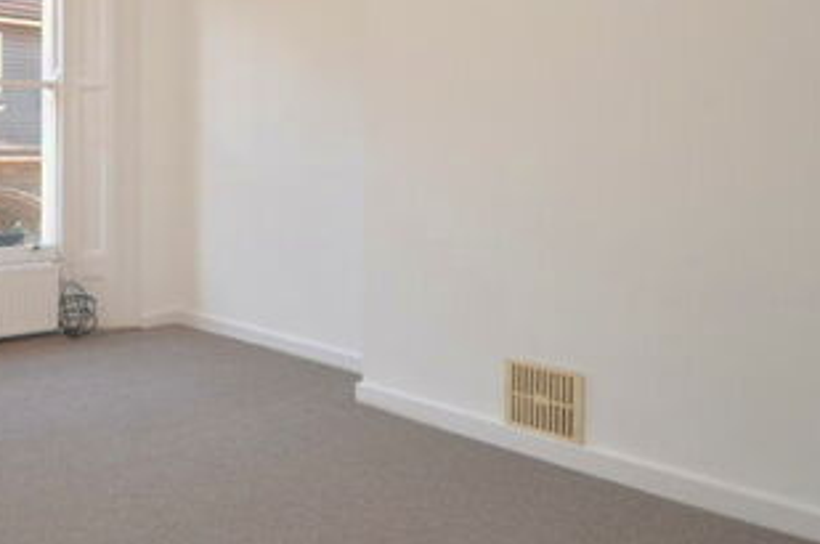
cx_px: 103
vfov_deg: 37.9
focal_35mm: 34
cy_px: 145
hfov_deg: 50.4
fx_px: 773
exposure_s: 1/100
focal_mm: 10
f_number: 5
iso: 400
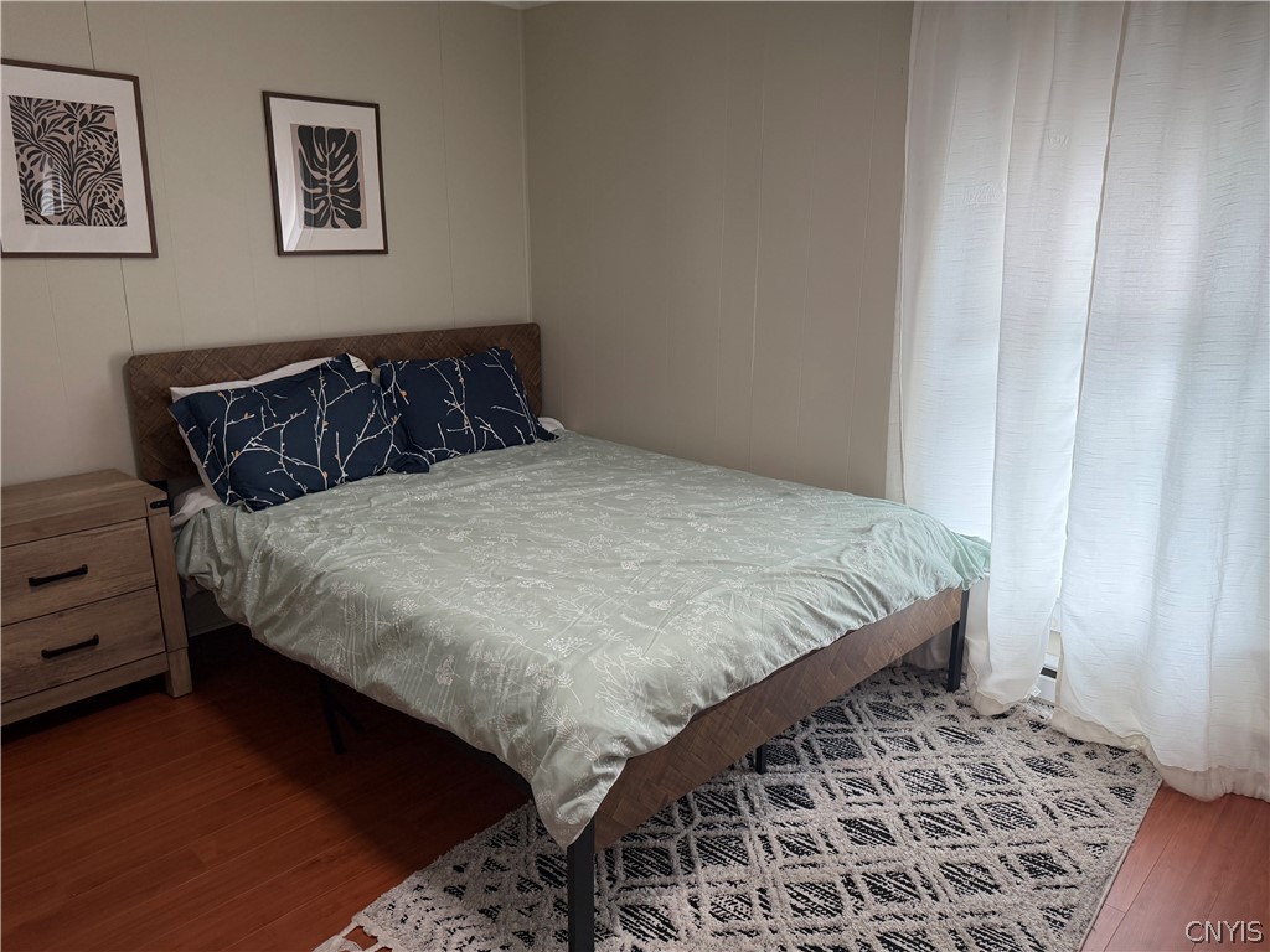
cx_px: 635
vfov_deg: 56.8
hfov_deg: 71.6
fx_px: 881
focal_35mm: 24
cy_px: 476
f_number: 1.78
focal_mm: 6.76
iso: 160
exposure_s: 1/152
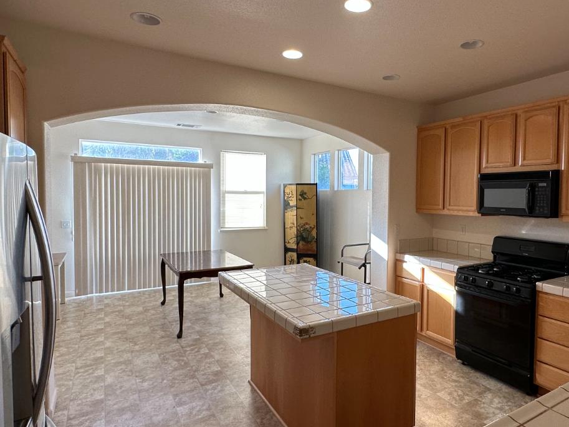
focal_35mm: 23
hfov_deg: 72.9
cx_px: 348
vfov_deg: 58.9
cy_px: 210
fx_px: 378
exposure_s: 1/120
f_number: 2.2
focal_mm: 2.22
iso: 80
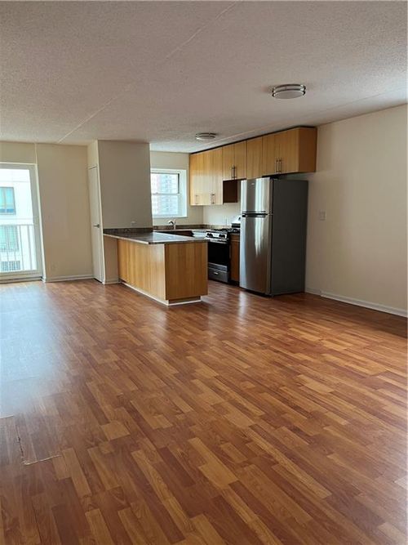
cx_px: 204
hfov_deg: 53.0
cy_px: 272
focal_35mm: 26
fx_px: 409
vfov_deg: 67.3
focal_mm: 5.1
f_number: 1.6
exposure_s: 1/60
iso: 200
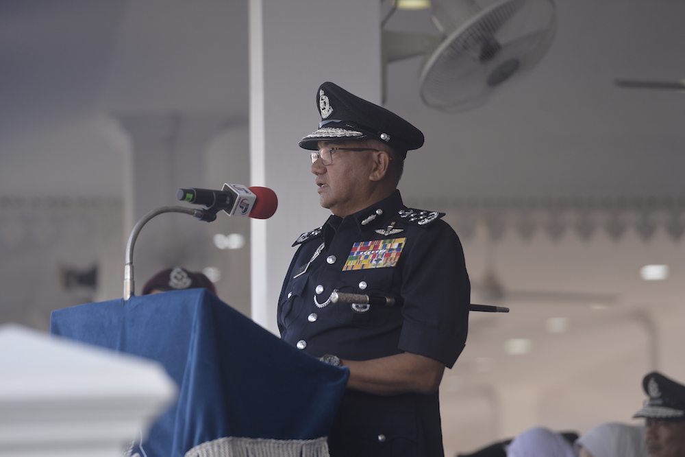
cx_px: 342
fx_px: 3804
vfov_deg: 6.9
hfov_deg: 10.3
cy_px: 228
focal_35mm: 200
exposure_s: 1/800
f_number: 3.5
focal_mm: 200
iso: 320
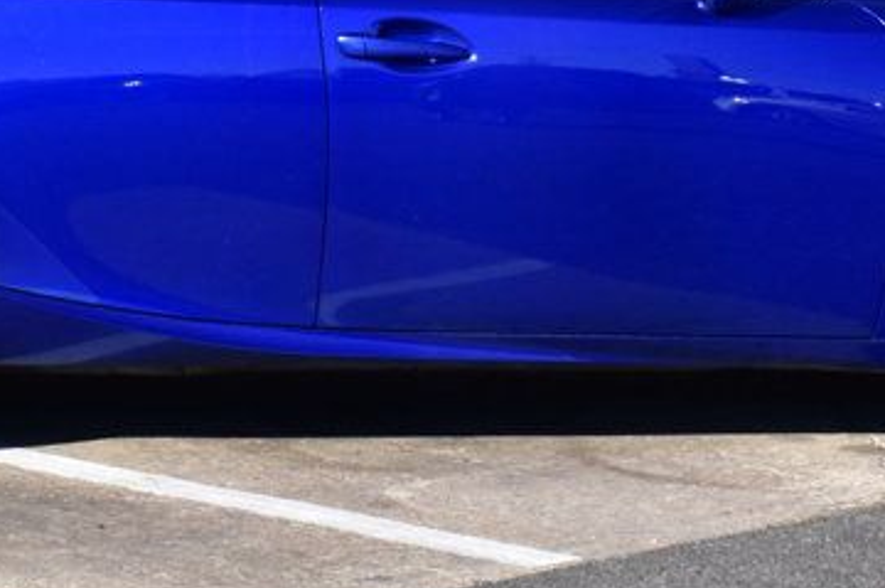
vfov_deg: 10.2
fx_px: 3251
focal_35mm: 132
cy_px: 0
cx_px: 261
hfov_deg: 15.5
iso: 400
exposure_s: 1/400
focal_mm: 31
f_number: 11
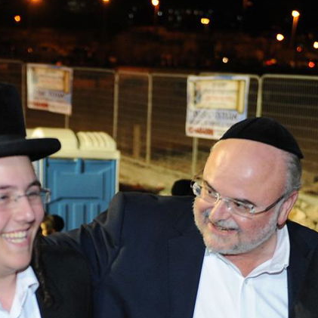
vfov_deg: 17.6
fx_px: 998
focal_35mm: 96
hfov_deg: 18.1
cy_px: 330
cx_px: 121
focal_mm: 34
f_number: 2.8
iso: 1600
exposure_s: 1/125
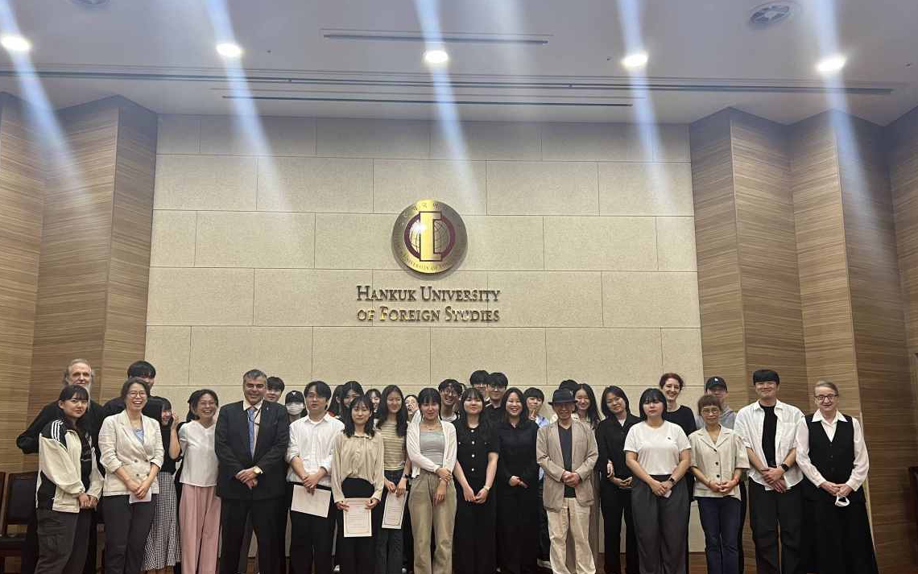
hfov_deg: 64.6
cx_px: 440
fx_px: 726
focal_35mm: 29
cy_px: 321
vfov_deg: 43.1
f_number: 1.5
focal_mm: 5.7
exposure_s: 1/60
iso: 80
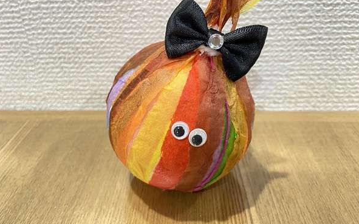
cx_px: 179
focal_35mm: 28
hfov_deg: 66.5
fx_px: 274
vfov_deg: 44.3
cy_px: 92
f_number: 1.8
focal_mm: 4.25
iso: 500
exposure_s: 1/30
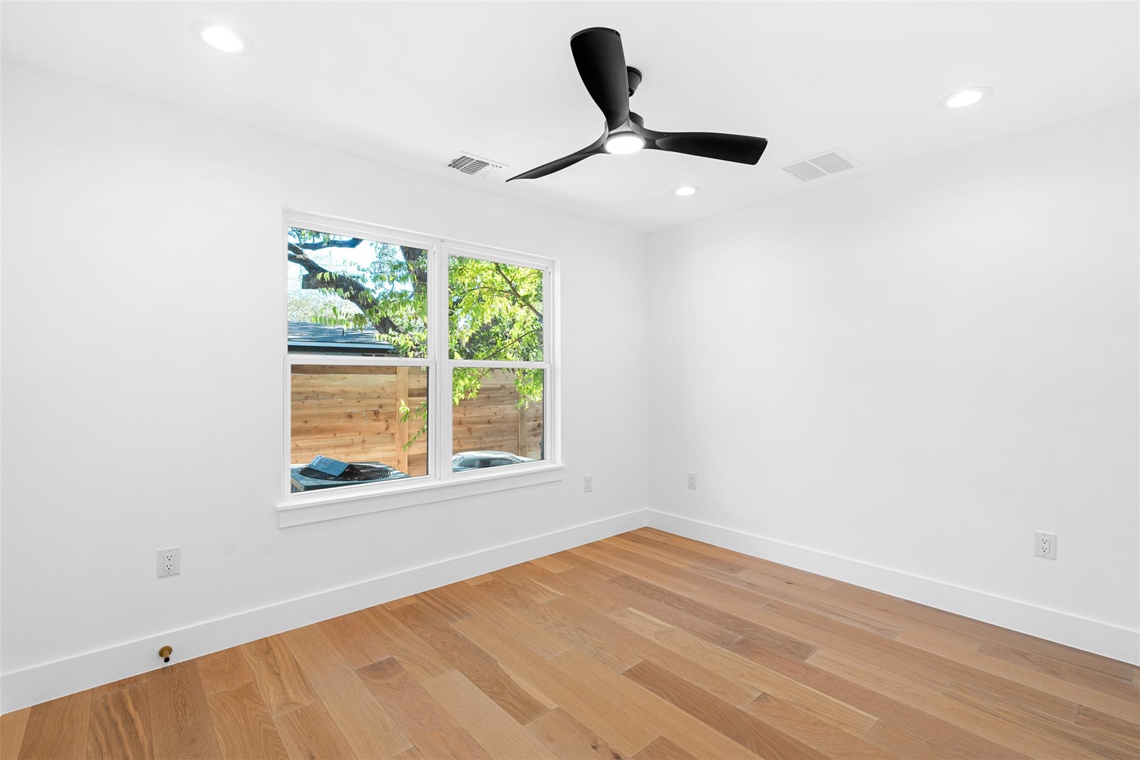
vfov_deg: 73.7
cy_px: 380
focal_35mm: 16
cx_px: 570
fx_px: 507
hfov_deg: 96.7
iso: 400
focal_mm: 16
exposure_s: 1/5
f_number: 8
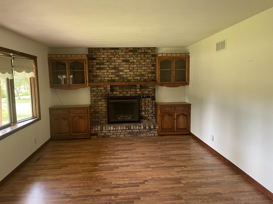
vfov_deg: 53.1
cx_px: 136
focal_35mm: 26
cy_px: 102
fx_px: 205
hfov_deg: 67.3
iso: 125
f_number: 1.6
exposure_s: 1/93
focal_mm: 5.1
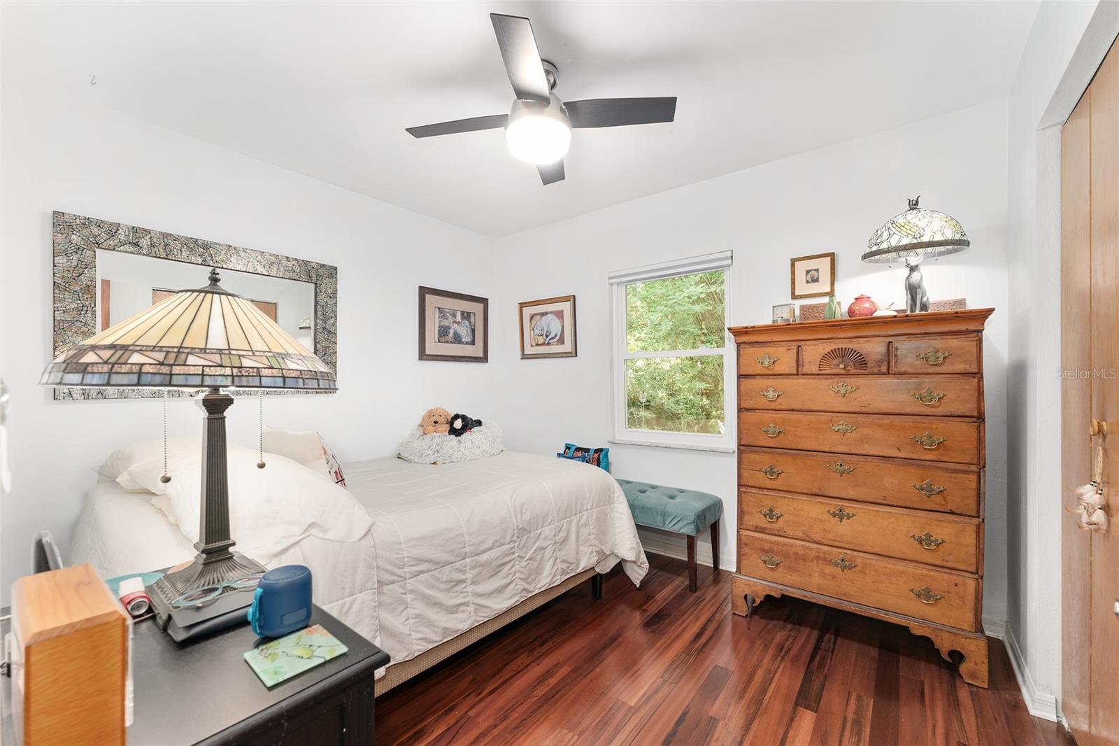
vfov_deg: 81.2
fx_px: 435
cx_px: 560
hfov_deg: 104.3
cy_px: 373
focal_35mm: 14
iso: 400
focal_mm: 14
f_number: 7.1
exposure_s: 1/1.25
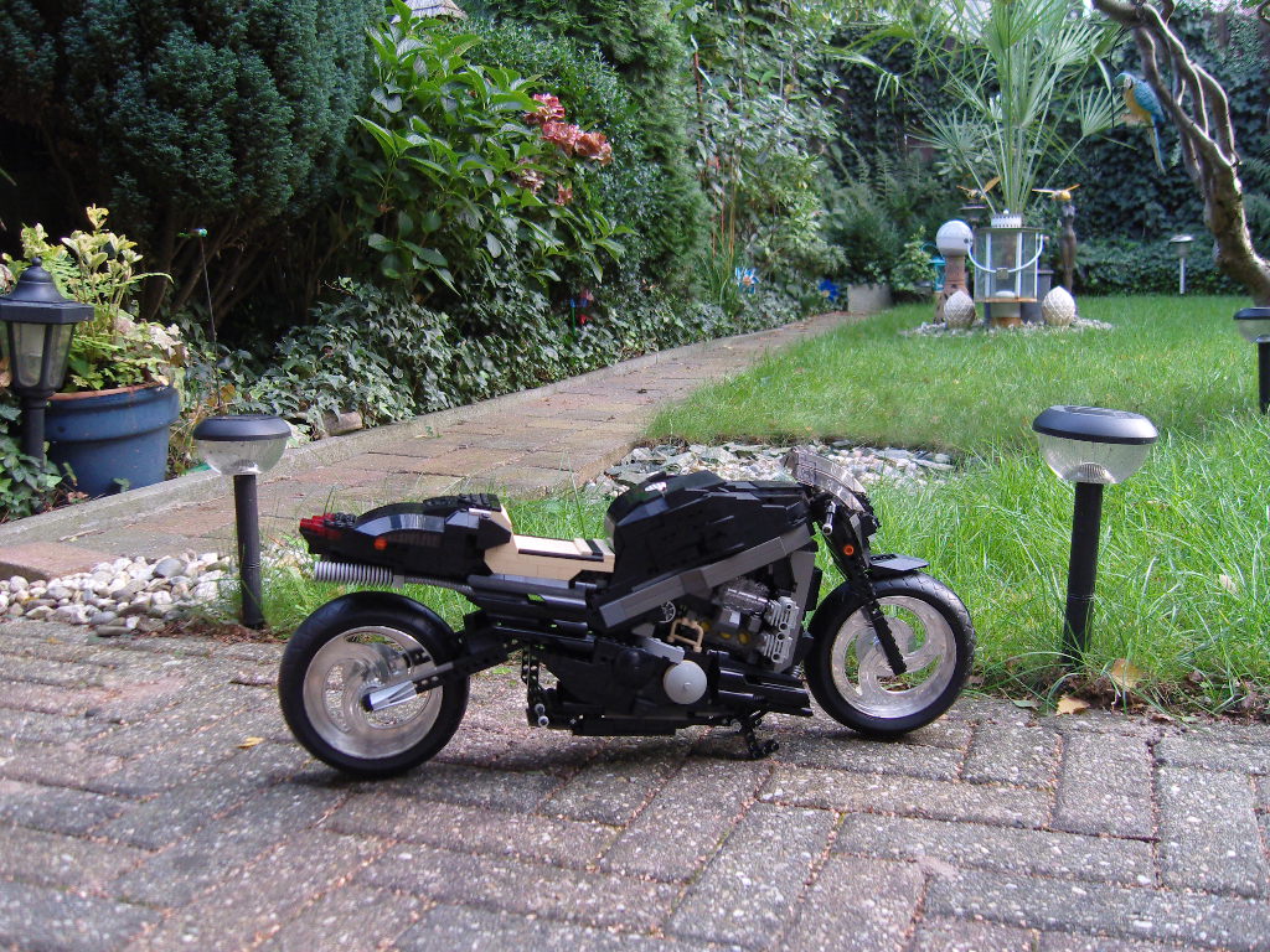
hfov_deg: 54.0
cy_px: 476
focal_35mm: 34
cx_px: 635
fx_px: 1247
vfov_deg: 41.8
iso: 200
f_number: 2.8
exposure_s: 1/30
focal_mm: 7.3
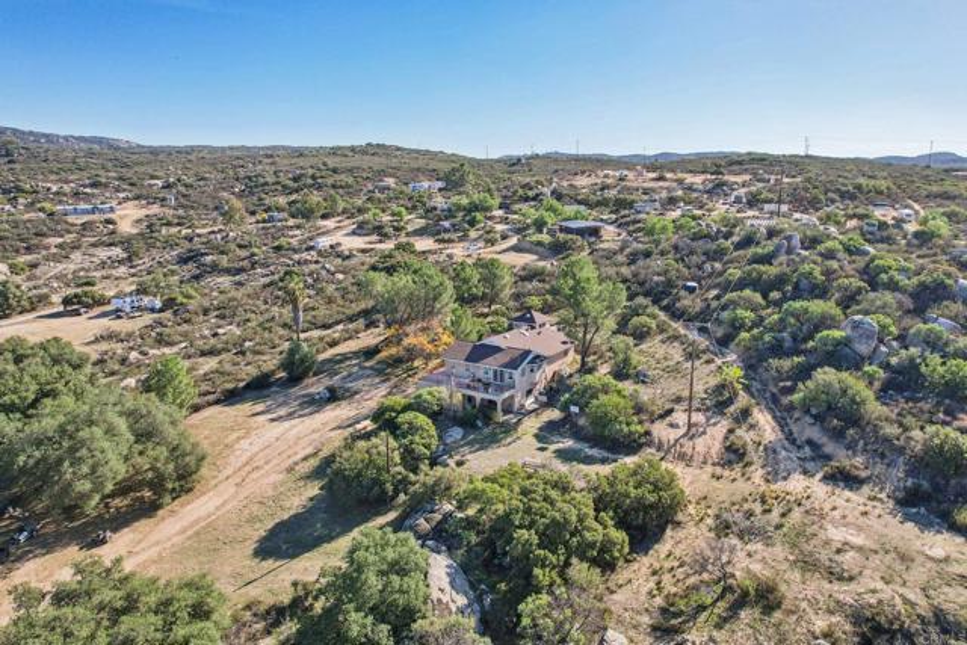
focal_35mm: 22
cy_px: 322
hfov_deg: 78.6
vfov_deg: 57.3
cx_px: 484
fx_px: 591
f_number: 2.8
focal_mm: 8.4
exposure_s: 1/1500
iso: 100
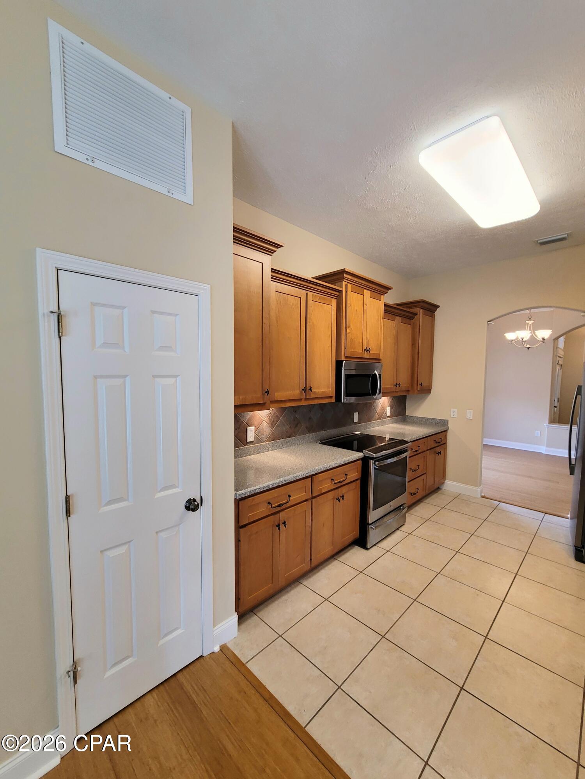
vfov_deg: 106.2
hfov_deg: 89.9
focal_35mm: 13
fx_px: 293
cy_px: 390
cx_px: 292
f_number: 2.2
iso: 125
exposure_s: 1/60.2
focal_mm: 2.2
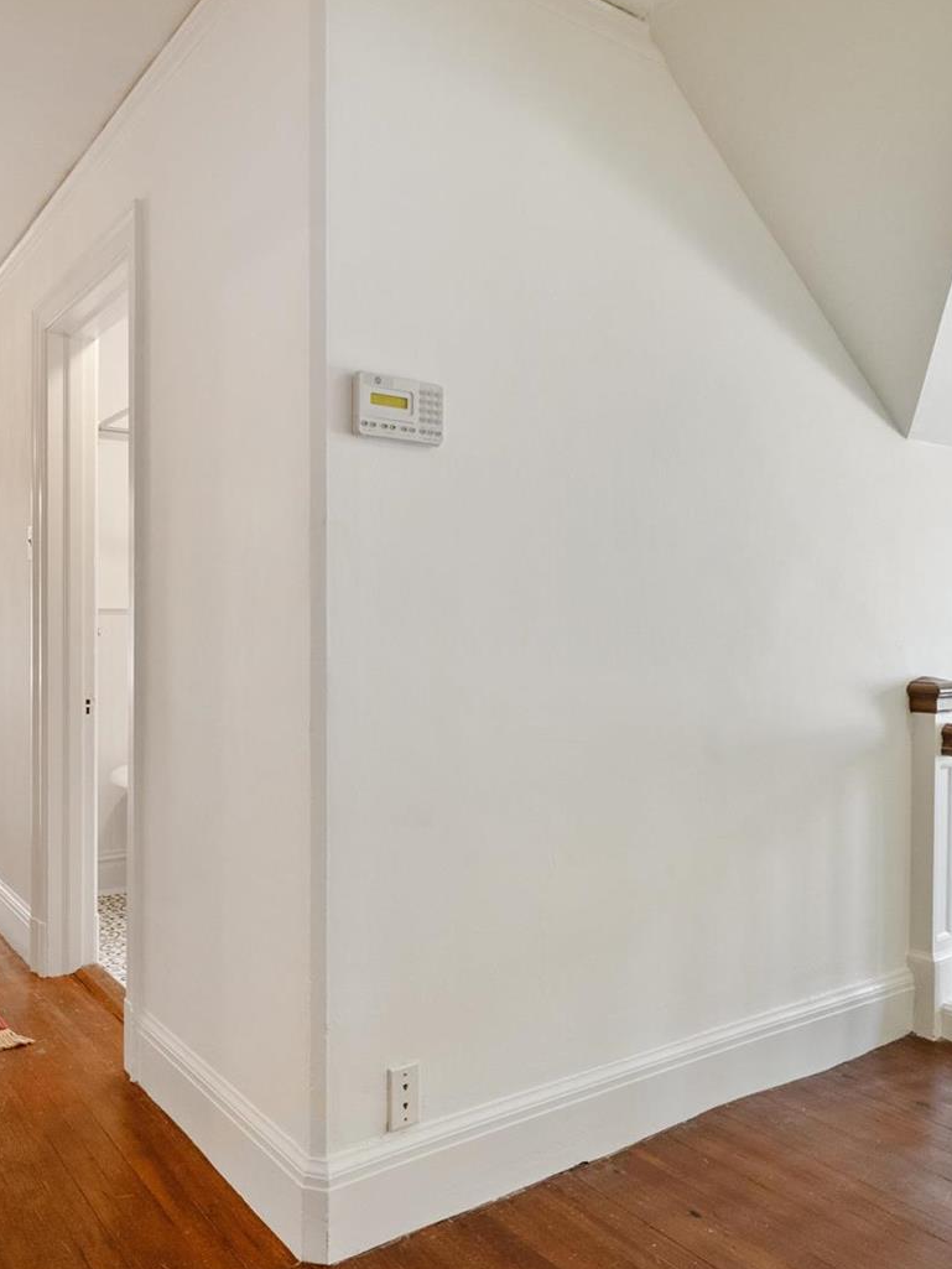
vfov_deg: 65.3
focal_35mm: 27
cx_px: 370
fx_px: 990
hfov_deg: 51.0
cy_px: 633
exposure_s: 1/6
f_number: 8
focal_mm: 9
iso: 400
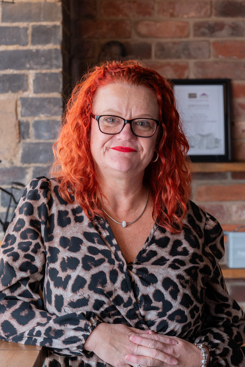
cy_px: 184
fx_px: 919
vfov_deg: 22.6
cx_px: 122
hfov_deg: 15.2
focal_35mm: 90
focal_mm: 90
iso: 1000
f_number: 7.1
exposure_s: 1/40
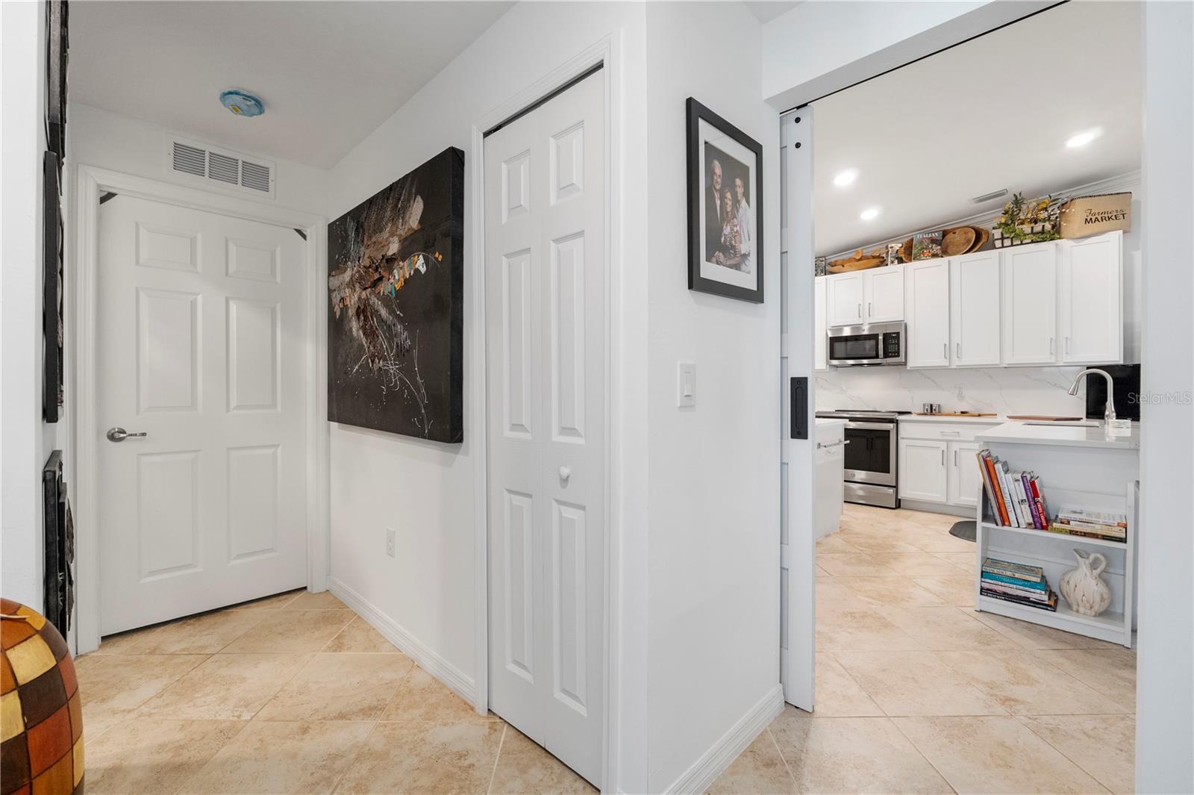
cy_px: 398
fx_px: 497
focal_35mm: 15
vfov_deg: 77.3
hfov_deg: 100.4
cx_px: 597
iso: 1600
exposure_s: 1/30
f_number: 4.5
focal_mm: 10
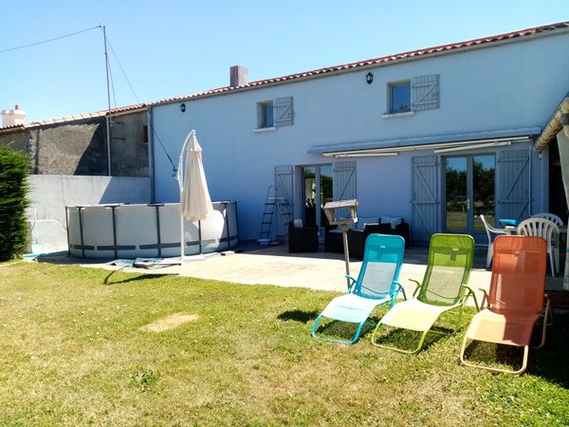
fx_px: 427
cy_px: 214
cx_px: 284
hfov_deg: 67.3
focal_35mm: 26
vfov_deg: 53.1
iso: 107
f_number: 1.8
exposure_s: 1/702
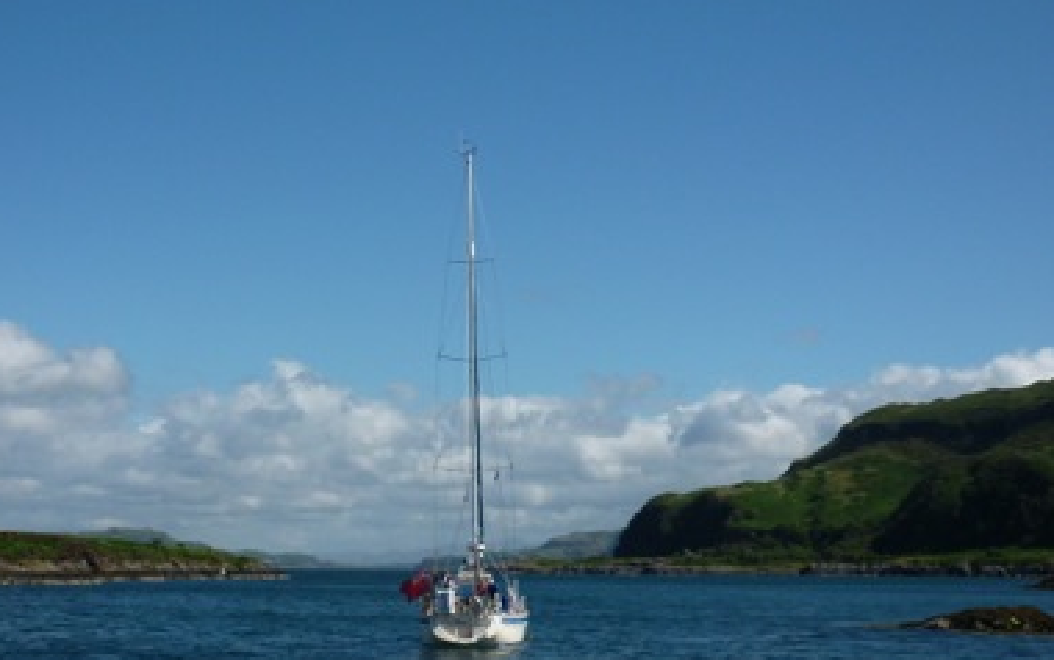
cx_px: 452
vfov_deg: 24.0
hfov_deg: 37.4
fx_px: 1552
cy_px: 316
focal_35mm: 54
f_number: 8
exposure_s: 1/320
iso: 80
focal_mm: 5.5
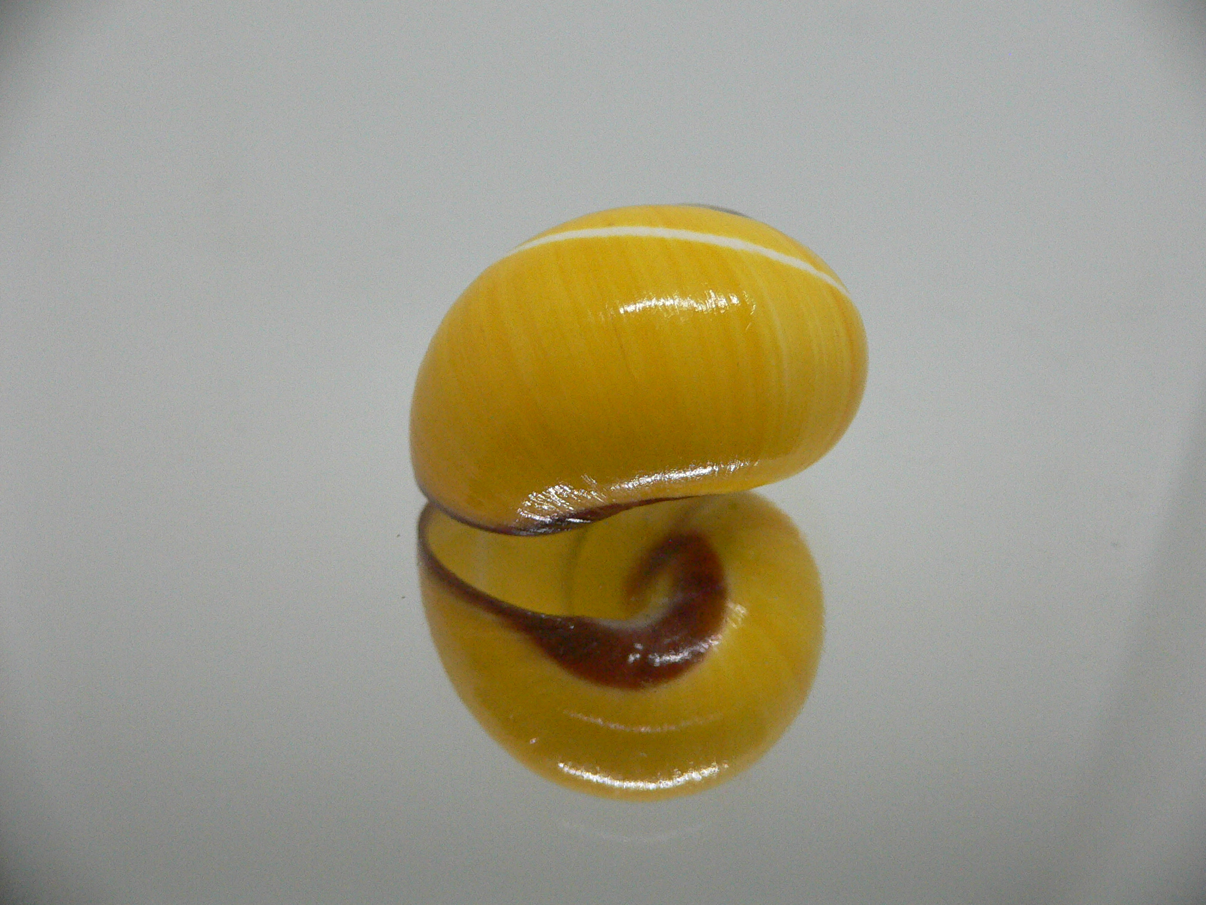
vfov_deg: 40.7
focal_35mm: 35
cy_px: 452
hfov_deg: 52.6
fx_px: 1219
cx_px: 603
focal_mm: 4.6
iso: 200
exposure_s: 1/60
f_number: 2.8
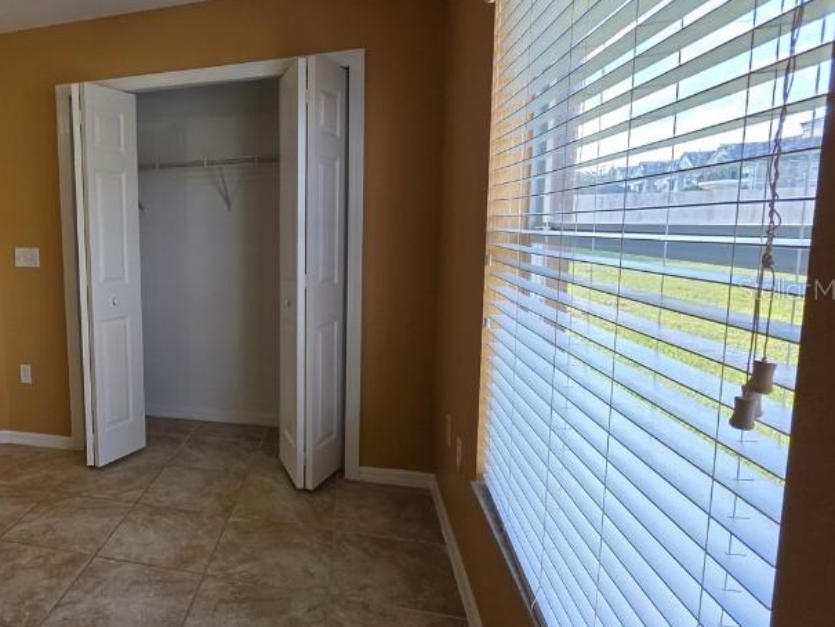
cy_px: 289
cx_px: 161
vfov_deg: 61.0
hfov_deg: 68.7
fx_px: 531
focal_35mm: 22
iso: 40
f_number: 1.9
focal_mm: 2.2
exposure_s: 1/120
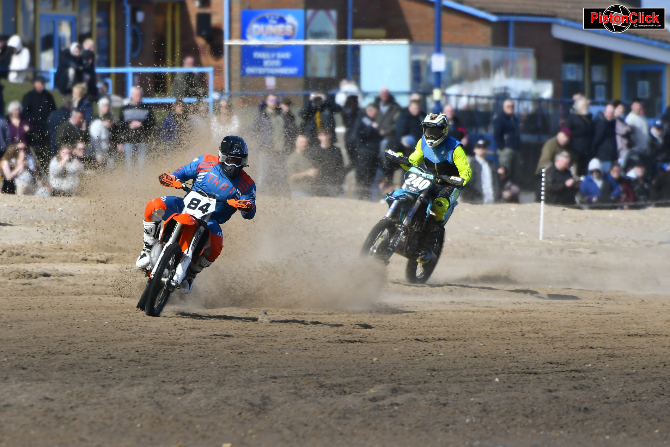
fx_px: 13955
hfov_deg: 2.8
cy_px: 224
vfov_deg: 1.8
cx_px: 335
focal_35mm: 750
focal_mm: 500
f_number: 6.3
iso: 200
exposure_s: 1/500
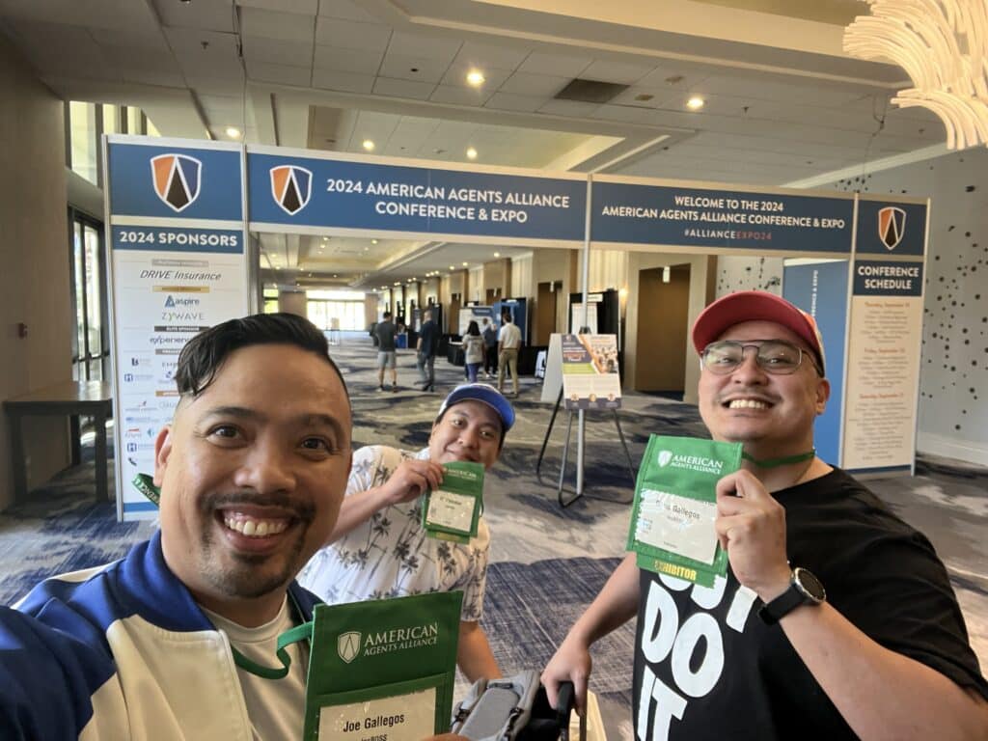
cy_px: 370
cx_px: 494
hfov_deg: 73.9
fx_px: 656
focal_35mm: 23
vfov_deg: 58.9
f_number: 2.2
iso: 250
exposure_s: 1/40
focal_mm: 2.71
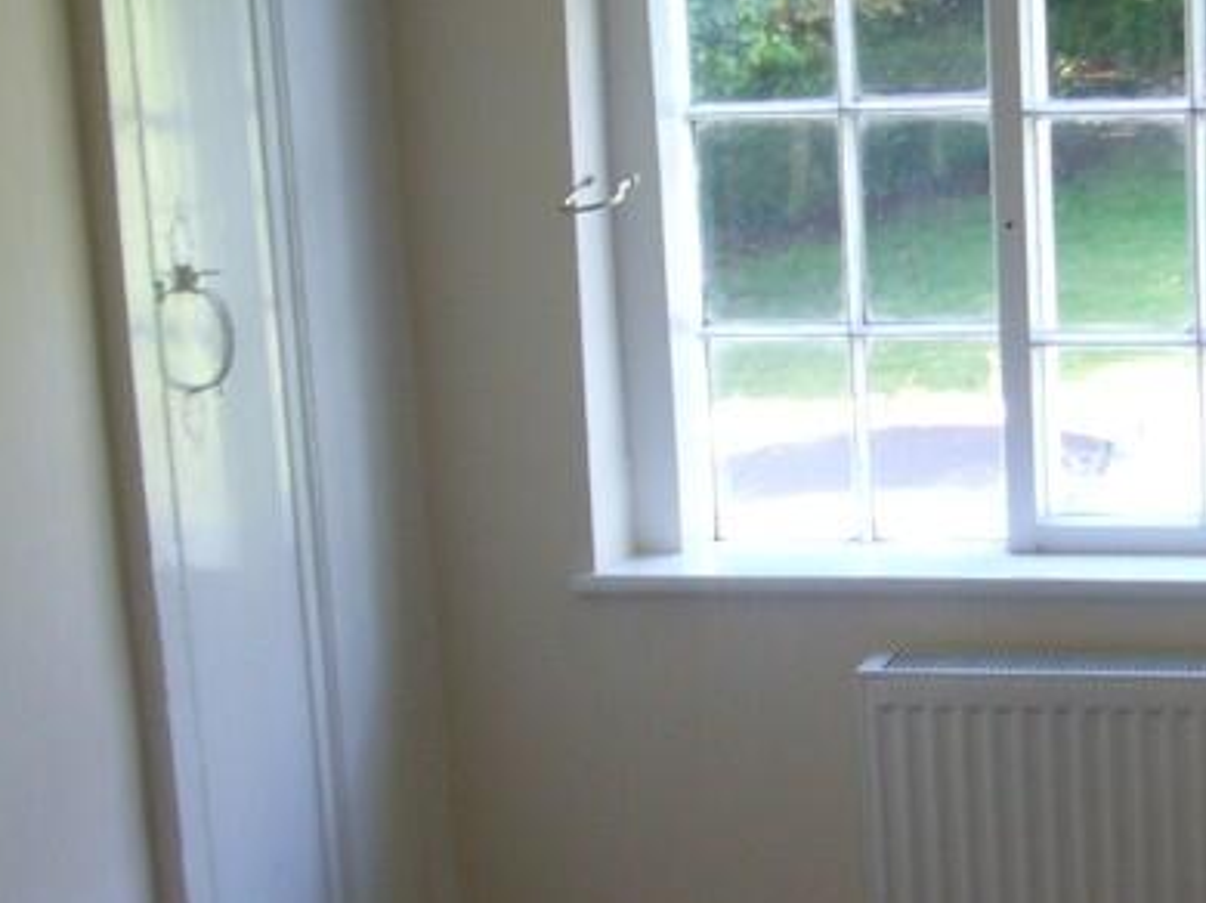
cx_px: 1036
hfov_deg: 21.0
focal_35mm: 92
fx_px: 3203
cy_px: 739
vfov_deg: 15.9
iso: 100
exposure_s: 1/50
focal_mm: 5.8
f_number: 2.8
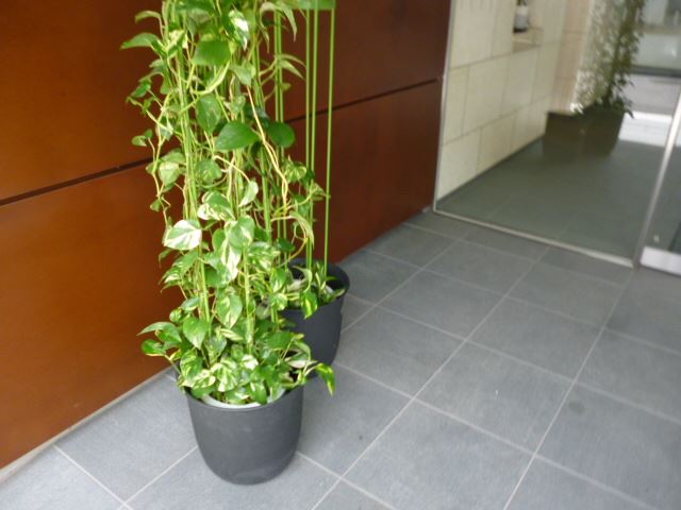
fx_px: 551
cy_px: 255
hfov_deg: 63.4
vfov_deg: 49.7
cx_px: 340
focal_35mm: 28
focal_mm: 5
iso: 200
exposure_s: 1/60
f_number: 3.1
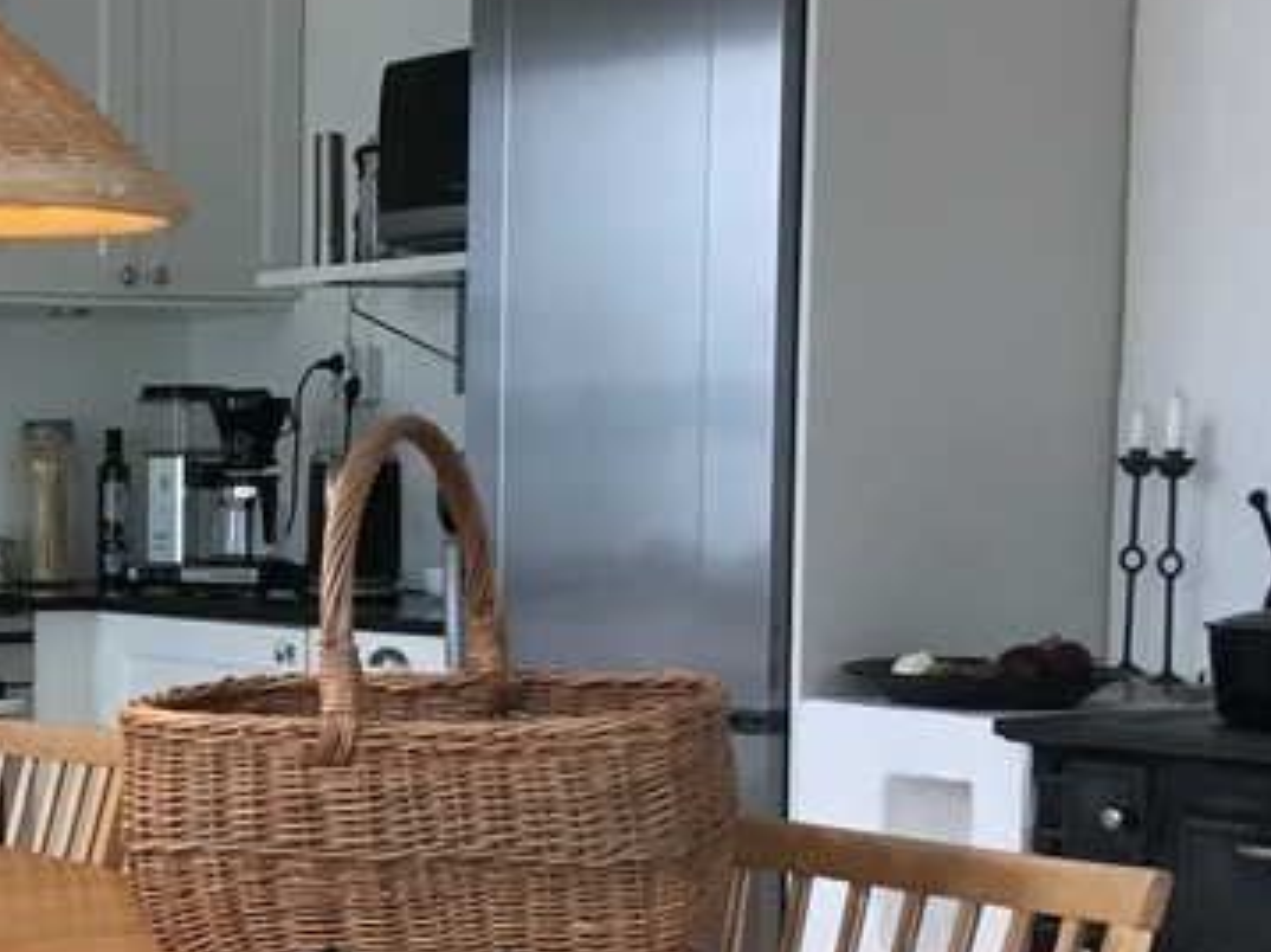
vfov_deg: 17.6
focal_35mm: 83
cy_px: 739
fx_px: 3045
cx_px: -18
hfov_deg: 22.6
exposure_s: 1/33
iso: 64
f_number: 2.2
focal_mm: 4.15
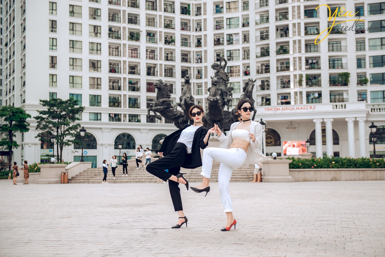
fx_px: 556
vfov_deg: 26.0
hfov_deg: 38.2
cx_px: 192
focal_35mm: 52
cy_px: 128
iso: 200
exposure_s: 1/640
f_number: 3.5
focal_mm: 52
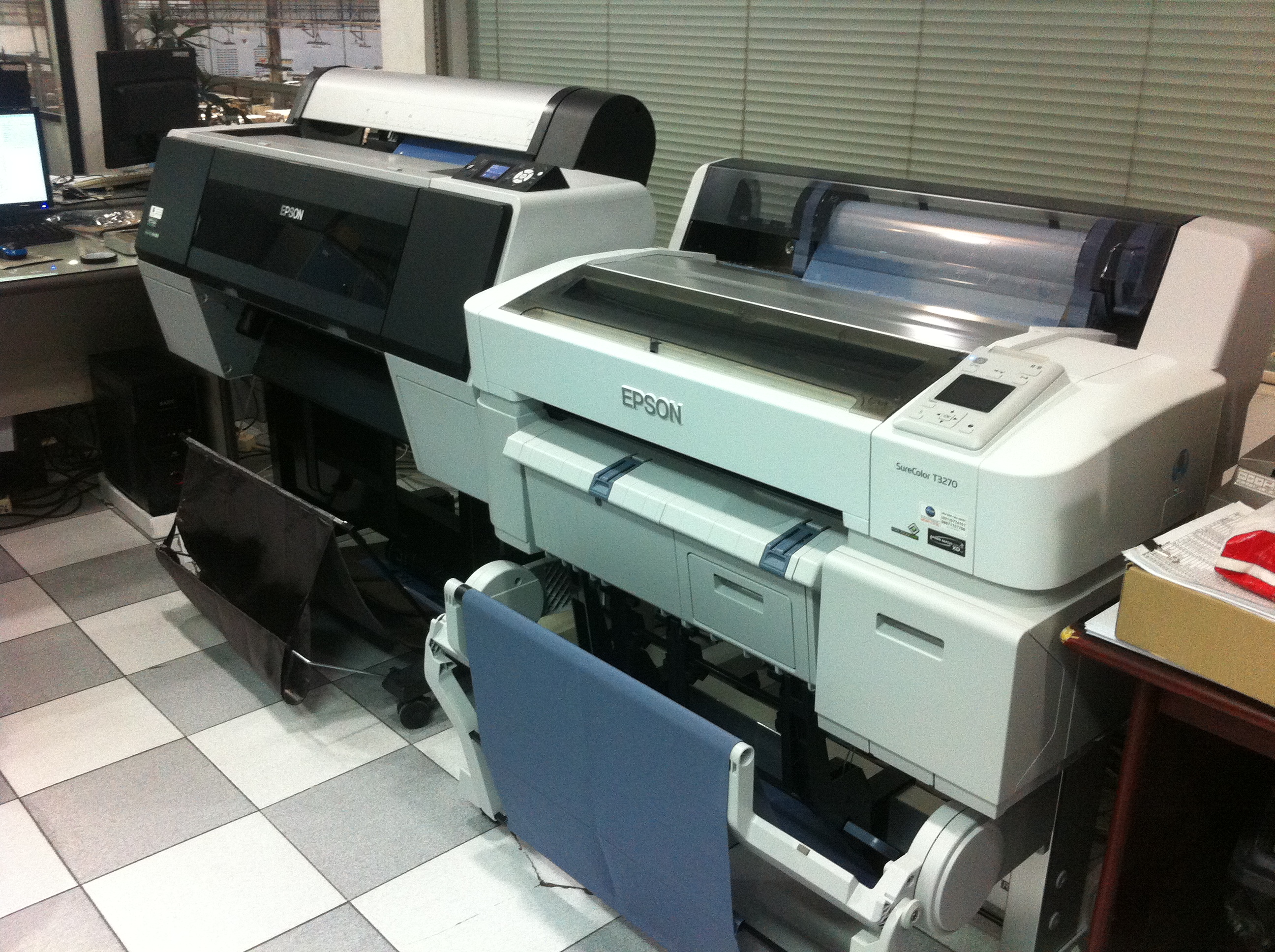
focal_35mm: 35
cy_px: 476
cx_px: 638
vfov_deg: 40.6
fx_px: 1287
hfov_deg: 52.7
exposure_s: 1/15
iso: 200
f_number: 2.8
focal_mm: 3.85
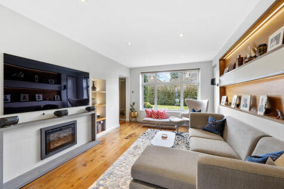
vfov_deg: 81.2
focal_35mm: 14
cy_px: 94
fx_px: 110
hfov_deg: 104.3
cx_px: 142
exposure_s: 1/1.67
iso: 250
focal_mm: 14
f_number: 16
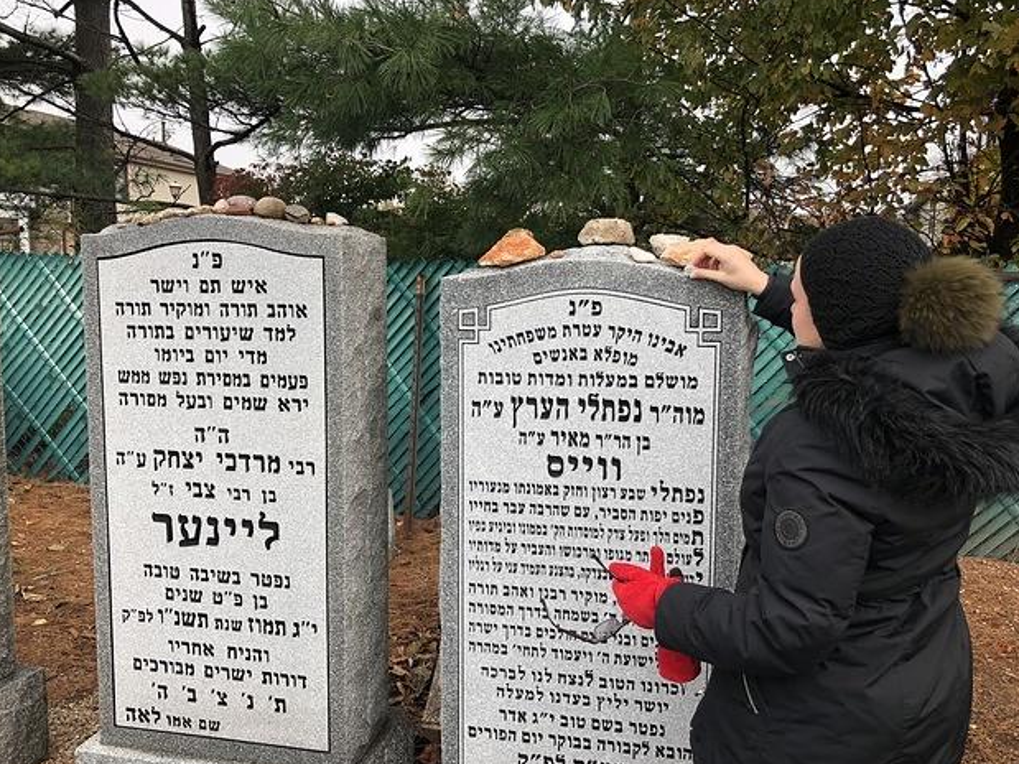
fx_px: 883
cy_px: 387
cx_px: 496
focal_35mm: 30
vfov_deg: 46.8
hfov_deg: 60.0
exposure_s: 1/225
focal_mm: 3.99
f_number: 1.8
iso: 20
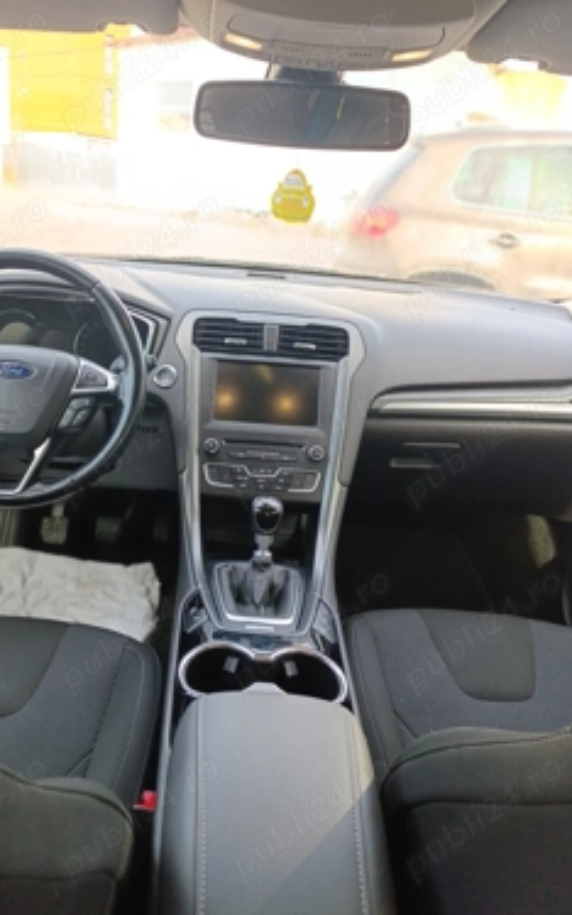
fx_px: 648
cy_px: 482
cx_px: 225
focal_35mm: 26
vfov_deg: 70.3
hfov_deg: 47.3
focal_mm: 6.14
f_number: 1.6
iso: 160
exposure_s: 1/100
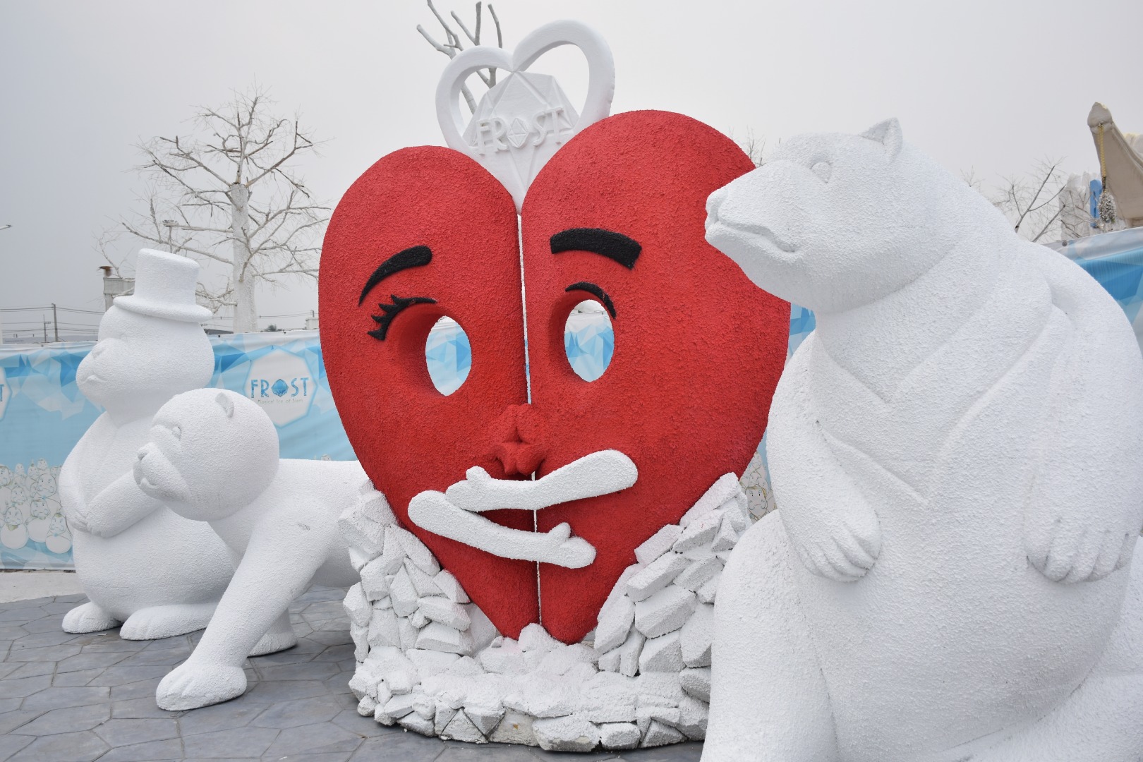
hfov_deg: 57.2
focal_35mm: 33
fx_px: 1048
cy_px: 381
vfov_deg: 40.0
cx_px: 572
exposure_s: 1/400
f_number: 5
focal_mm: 22
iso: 100
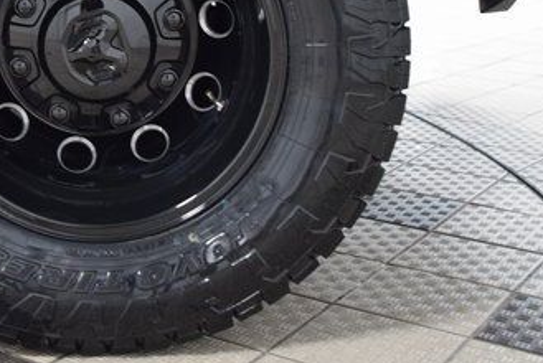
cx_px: 106
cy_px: 42
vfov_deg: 19.2
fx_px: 1057
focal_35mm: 70
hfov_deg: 28.2
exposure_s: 1/50
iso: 1600
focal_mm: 24
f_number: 2.8
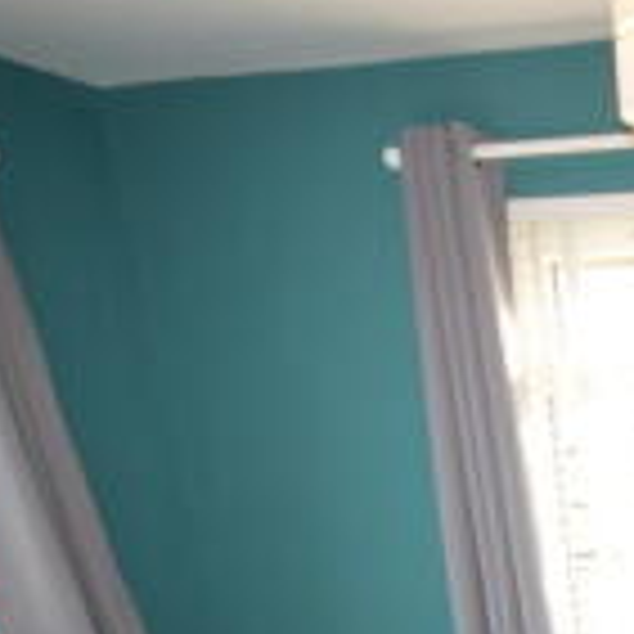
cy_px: 681
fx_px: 983
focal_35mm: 47
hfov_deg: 28.1
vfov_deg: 32.0
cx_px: 868
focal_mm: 11
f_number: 5.6
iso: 450
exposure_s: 1/125
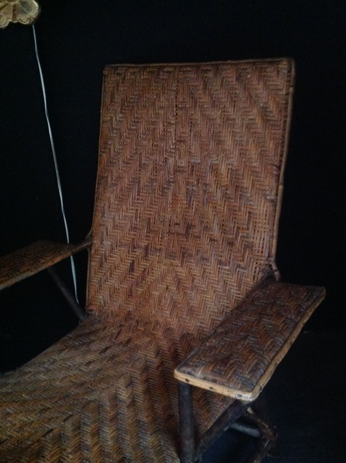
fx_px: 548
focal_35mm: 41
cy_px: 224
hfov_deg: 35.0
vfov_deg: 45.8
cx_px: 159
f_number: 2.4
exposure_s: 1/15
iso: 800
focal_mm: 4.28
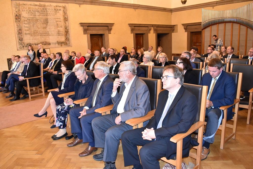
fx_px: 190
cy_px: 84
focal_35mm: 27
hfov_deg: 67.4
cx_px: 126
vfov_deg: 47.9
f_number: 5
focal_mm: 18
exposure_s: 1/60
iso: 2000
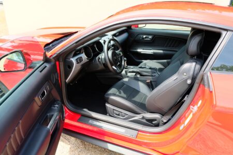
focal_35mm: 27
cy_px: 78
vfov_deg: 47.9
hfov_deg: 67.4
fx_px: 175
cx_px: 116
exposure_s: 1/150
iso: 400
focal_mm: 18.2
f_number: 4.5
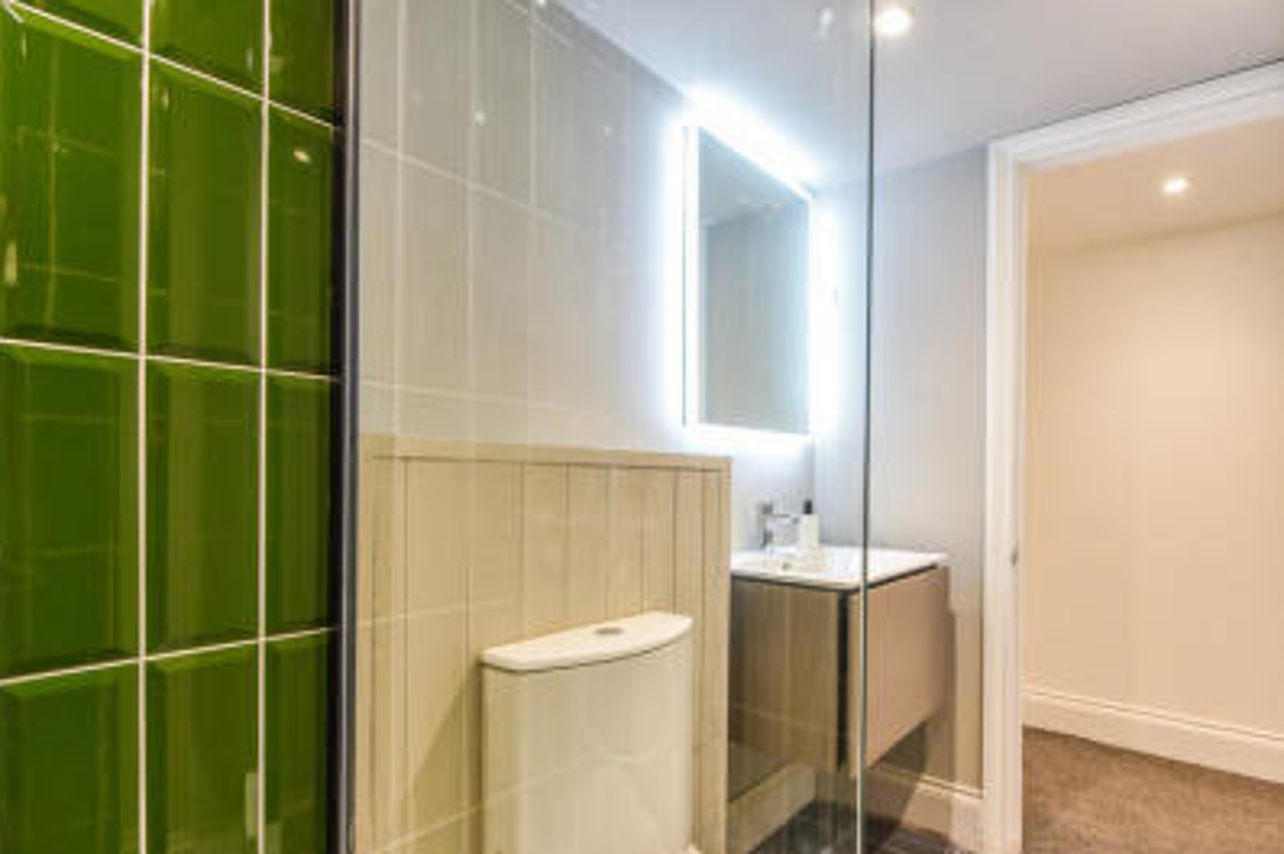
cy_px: 484
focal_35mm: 18
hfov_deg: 89.5
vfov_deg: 67.0
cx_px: 728
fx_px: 641
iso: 400
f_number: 8
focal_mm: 15
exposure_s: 1/13
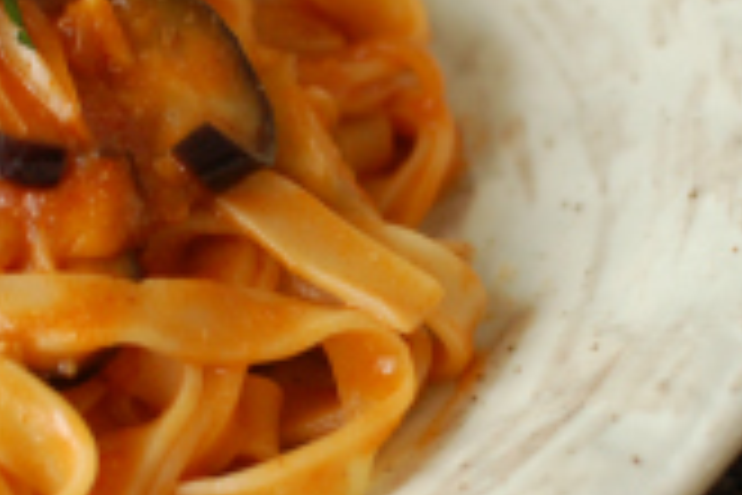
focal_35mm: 136
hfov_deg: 15.1
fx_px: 2803
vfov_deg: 10.1
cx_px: 279
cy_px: 266
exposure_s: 1/15
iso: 800
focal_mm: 30
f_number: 3.2
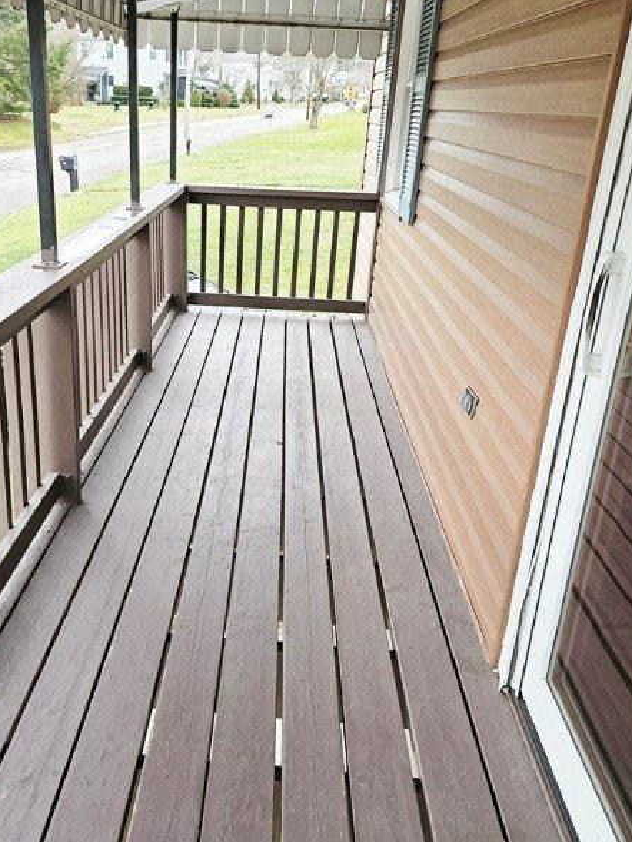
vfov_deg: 59.9
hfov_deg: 46.4
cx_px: 237
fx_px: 730
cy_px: 386
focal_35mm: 30
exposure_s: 1/120
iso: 40
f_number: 1.7
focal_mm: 6.3
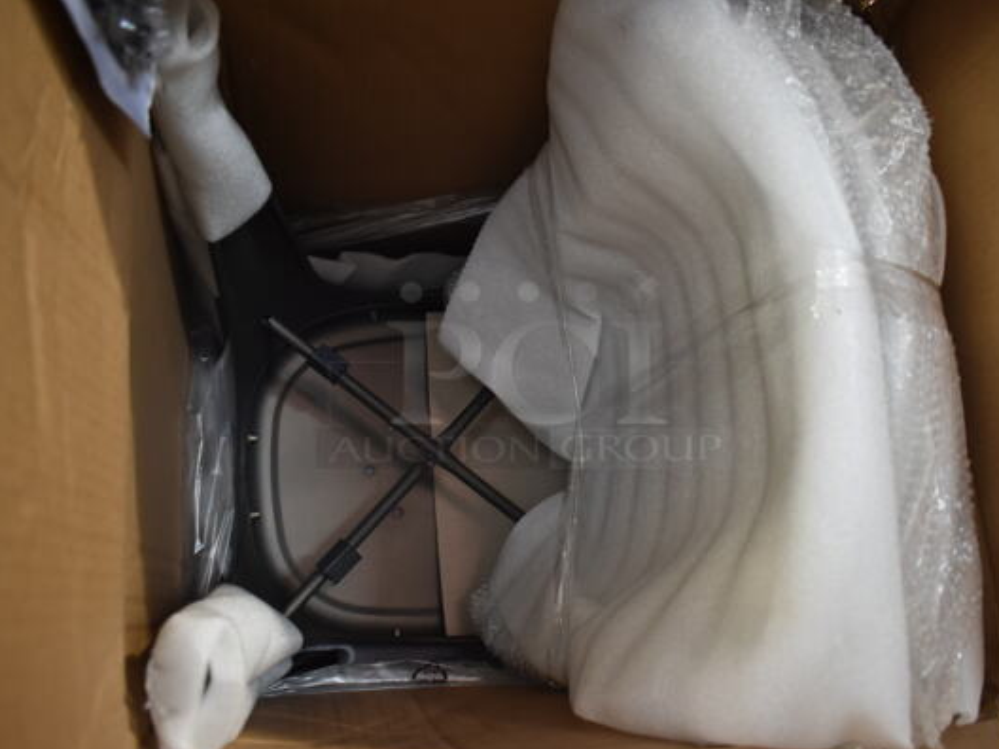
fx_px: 866
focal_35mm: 30
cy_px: 369
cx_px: 528
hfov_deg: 59.9
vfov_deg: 46.8
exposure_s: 1/30
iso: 1000
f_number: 3.5
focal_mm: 18
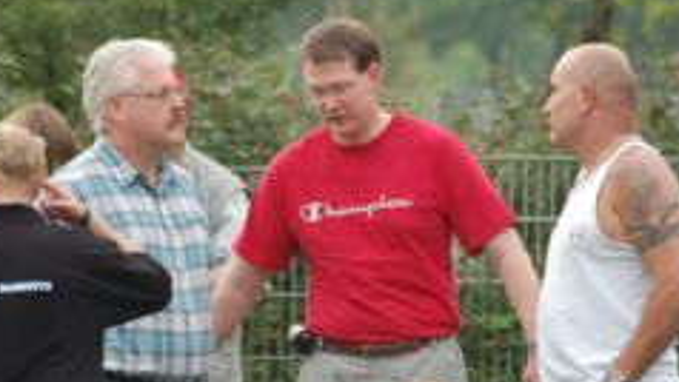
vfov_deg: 2.7
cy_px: 251
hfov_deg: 4.8
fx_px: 8068
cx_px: 375
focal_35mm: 448
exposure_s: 1/500
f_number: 4.5
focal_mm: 150
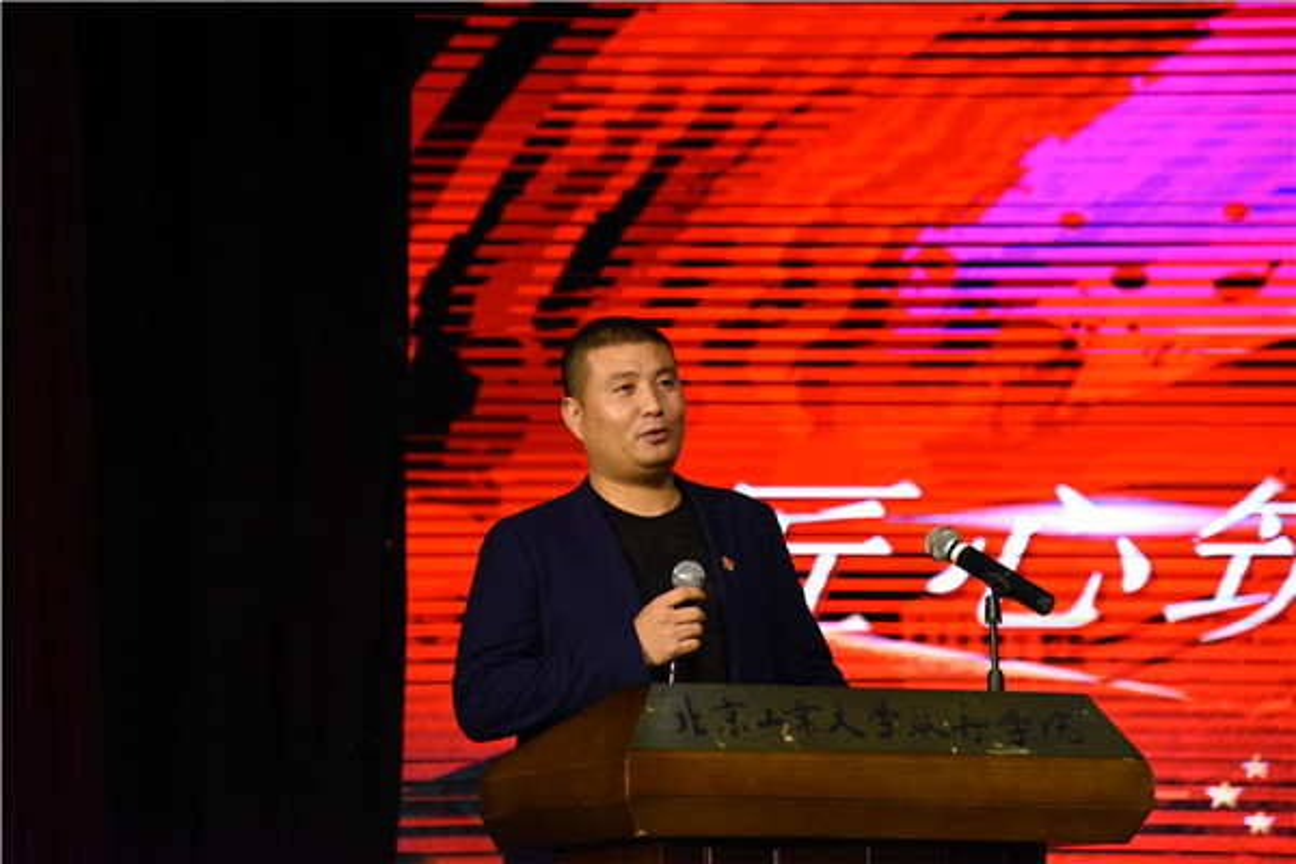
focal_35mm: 120
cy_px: 432
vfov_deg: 11.4
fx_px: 4320
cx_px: 648
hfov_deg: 17.1
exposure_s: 1/1250
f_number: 4
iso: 8000
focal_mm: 120
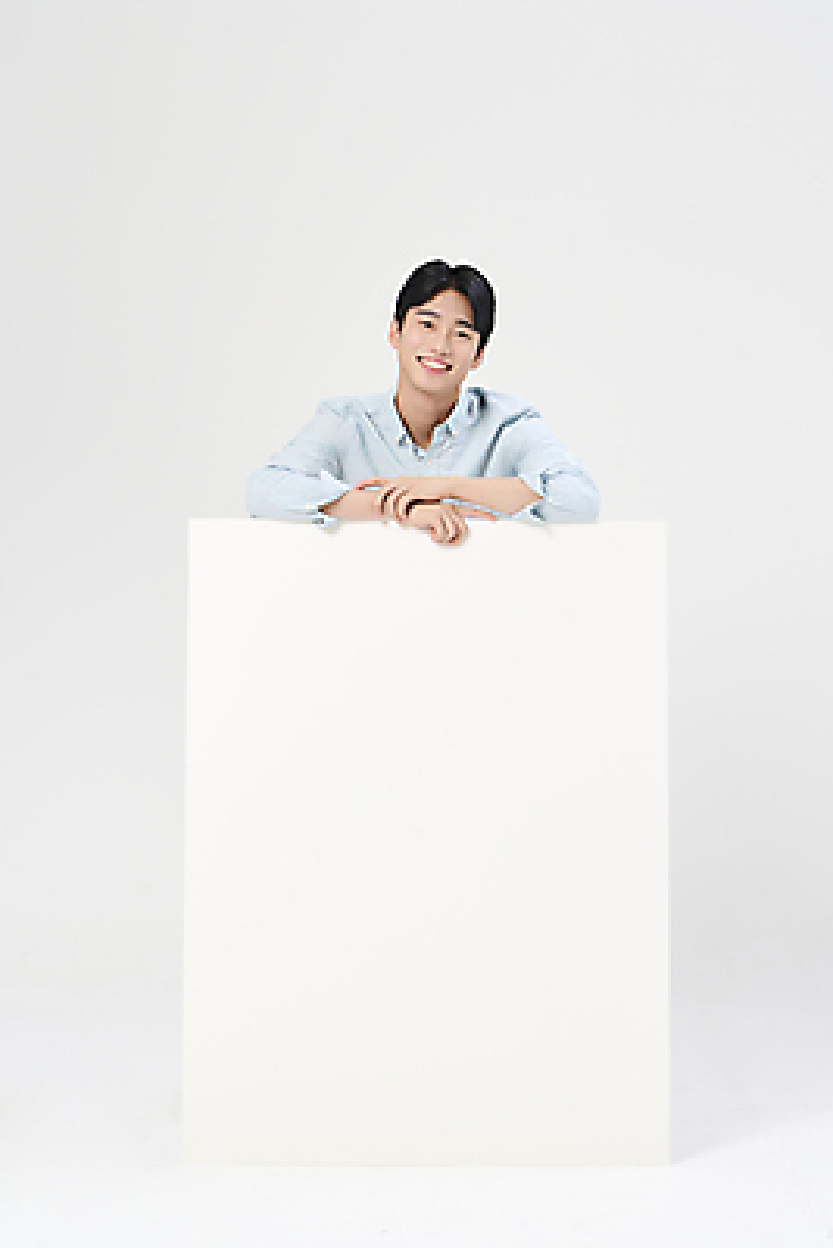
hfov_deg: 19.5
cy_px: 624
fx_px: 2427
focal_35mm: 70
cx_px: 416
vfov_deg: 28.8
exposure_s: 1/125
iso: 160
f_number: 11
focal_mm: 70
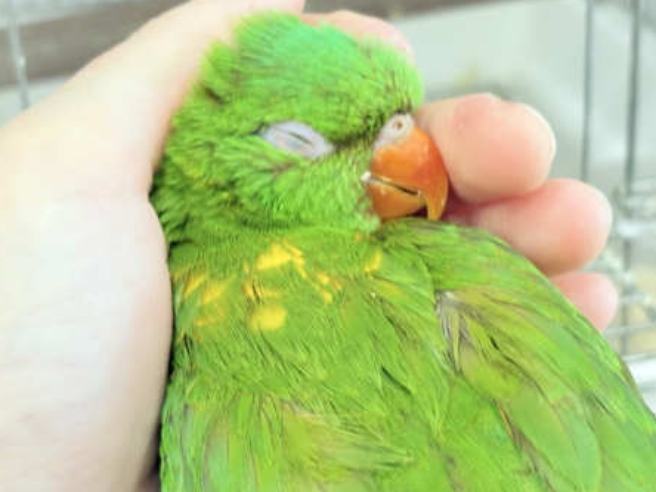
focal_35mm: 75
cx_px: 359
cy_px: 245
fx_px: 1421
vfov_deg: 19.6
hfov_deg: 26.0
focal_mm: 5.96
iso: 100
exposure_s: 1/50
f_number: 1.6
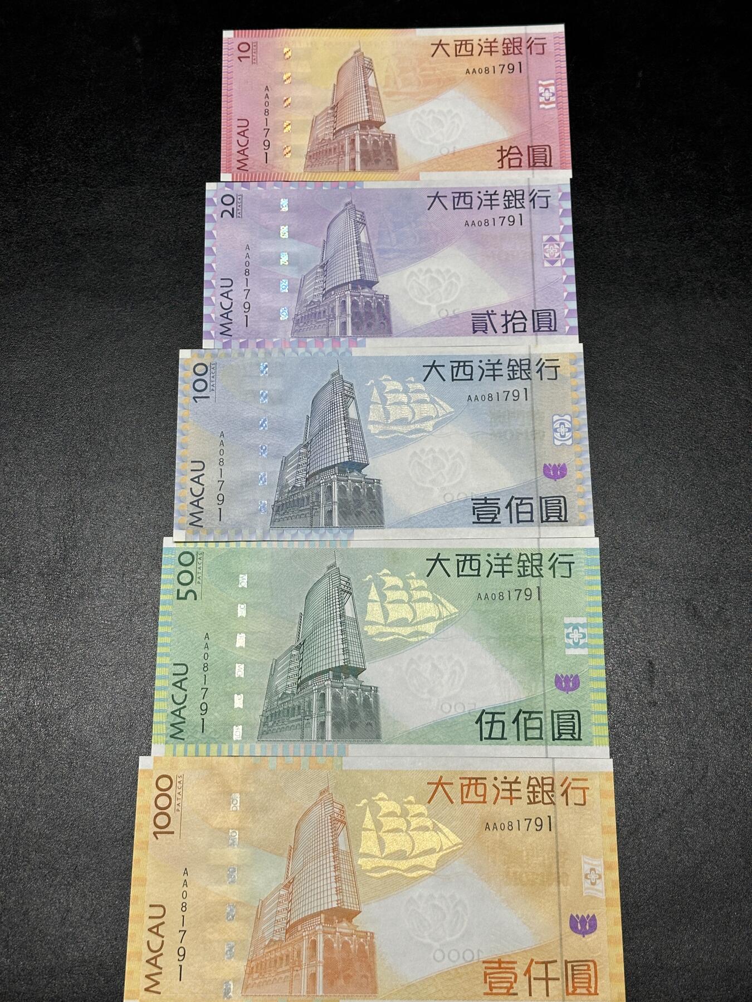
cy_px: 501
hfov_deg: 30.3
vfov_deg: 39.7
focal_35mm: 48
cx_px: 376
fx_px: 1390
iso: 64
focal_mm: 6.86
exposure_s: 1/50
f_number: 1.78
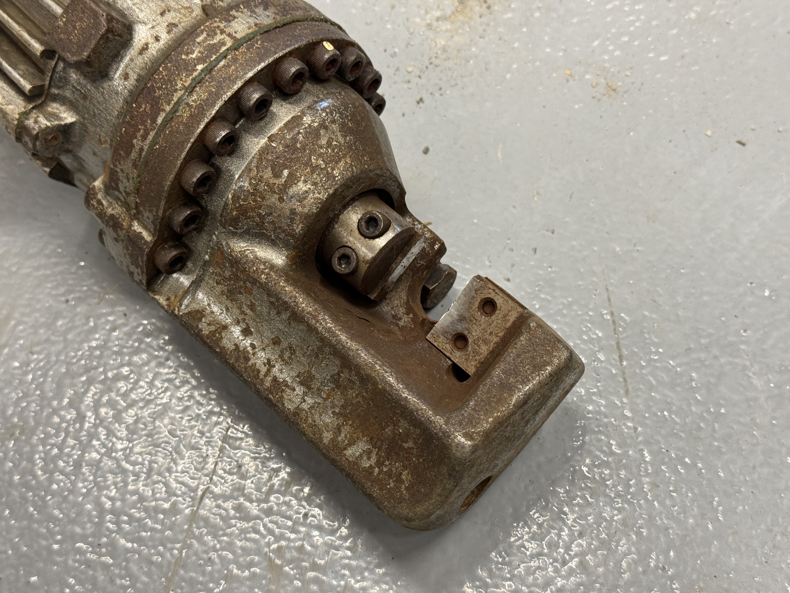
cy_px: 296
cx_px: 395
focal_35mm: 48
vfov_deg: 30.3
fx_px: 1095
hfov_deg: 39.7
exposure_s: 1/100
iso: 160
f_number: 1.78
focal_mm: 6.86
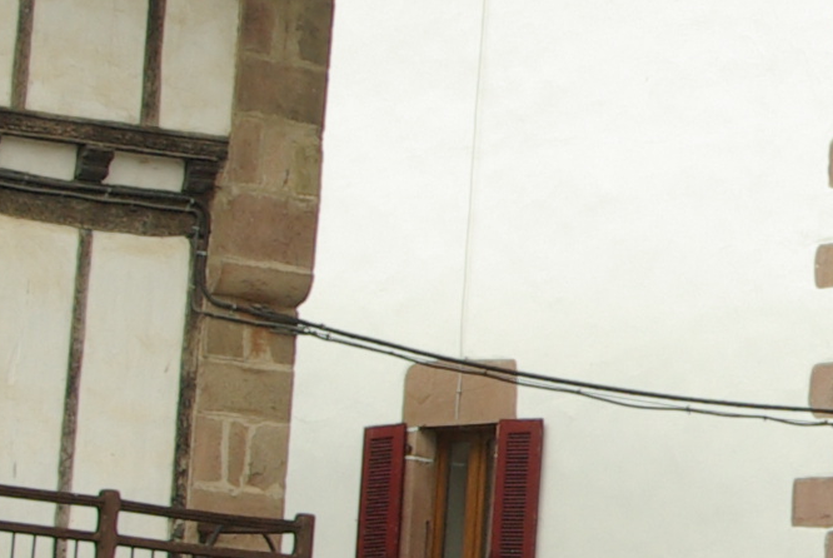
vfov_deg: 5.6
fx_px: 5653
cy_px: 249
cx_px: 1184
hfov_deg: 8.3
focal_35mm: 244
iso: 200
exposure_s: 1/180
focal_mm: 28
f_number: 9.5
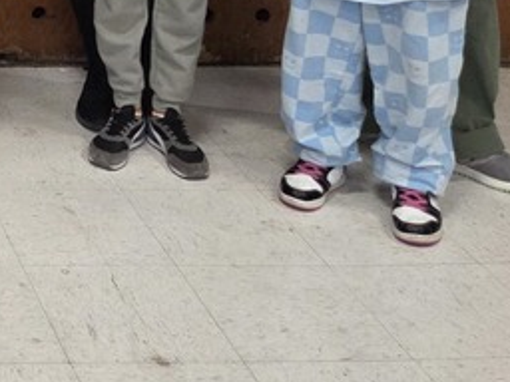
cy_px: -348
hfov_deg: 18.6
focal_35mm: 92
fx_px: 1355
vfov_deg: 13.9
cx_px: -273
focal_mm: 5.4
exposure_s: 1/120
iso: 500
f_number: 1.8
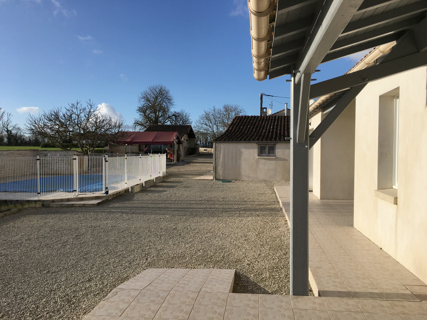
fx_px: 358
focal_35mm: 29
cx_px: 214
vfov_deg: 48.2
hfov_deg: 61.7
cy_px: 160
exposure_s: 1/1876
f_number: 2.2
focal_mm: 4.15
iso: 25
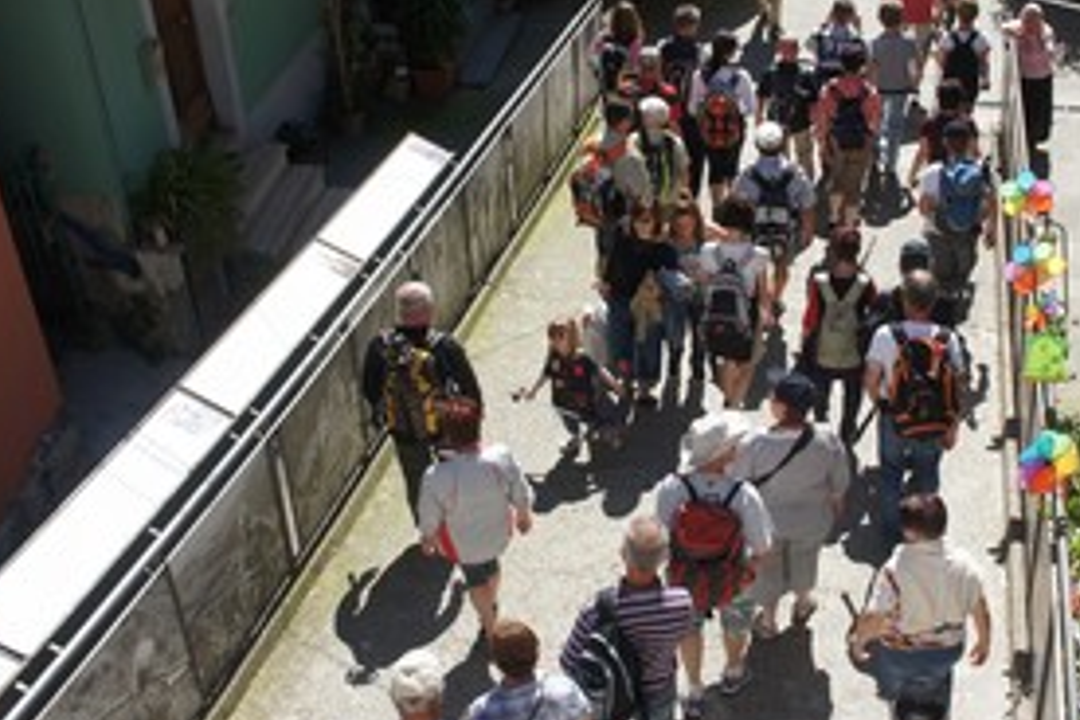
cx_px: 779
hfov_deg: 35.6
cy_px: 309
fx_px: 1650
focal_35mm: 55
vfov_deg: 24.6
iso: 200
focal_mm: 22
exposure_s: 1/320
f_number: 8
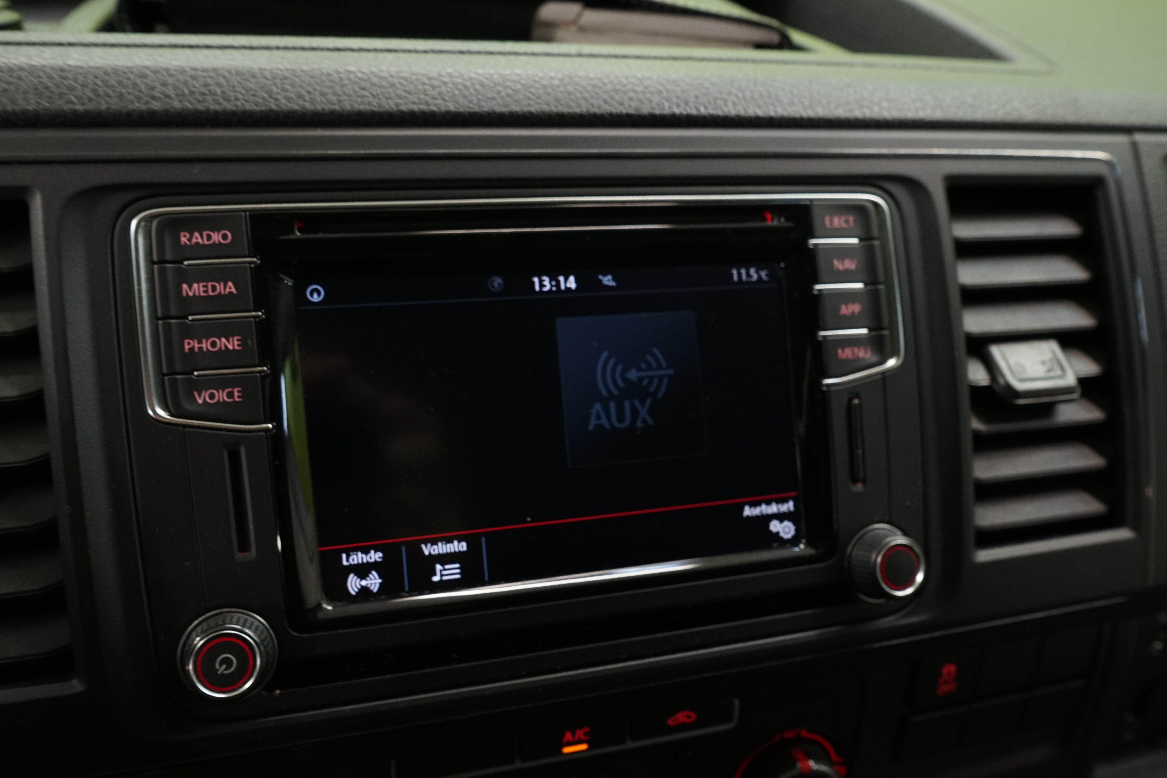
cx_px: 584
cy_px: 389
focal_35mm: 28
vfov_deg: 46.4
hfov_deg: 65.5
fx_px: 908
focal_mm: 28
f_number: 8
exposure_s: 1/30
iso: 2000
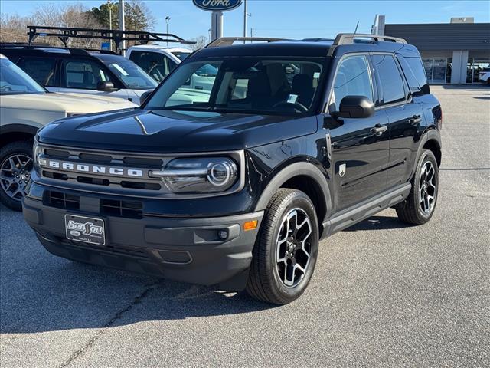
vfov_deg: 30.3
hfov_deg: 39.7
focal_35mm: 48
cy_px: 184
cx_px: 245
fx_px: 679
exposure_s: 1/1681
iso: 64
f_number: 1.78
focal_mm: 6.76
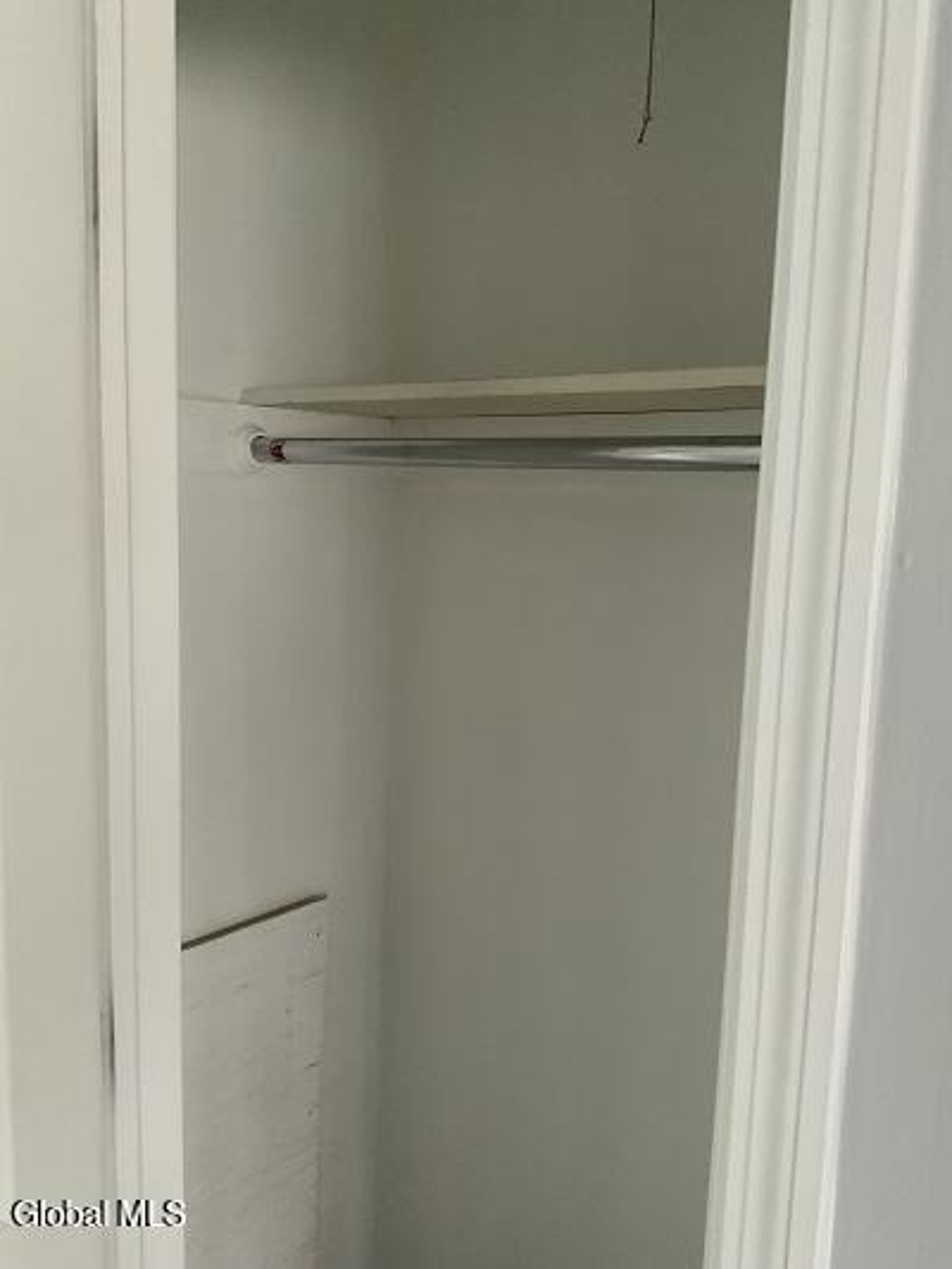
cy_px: 634
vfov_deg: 61.6
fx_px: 1063
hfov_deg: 48.2
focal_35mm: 29
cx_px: 476
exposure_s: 1/55
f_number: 1.8
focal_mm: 3
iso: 320
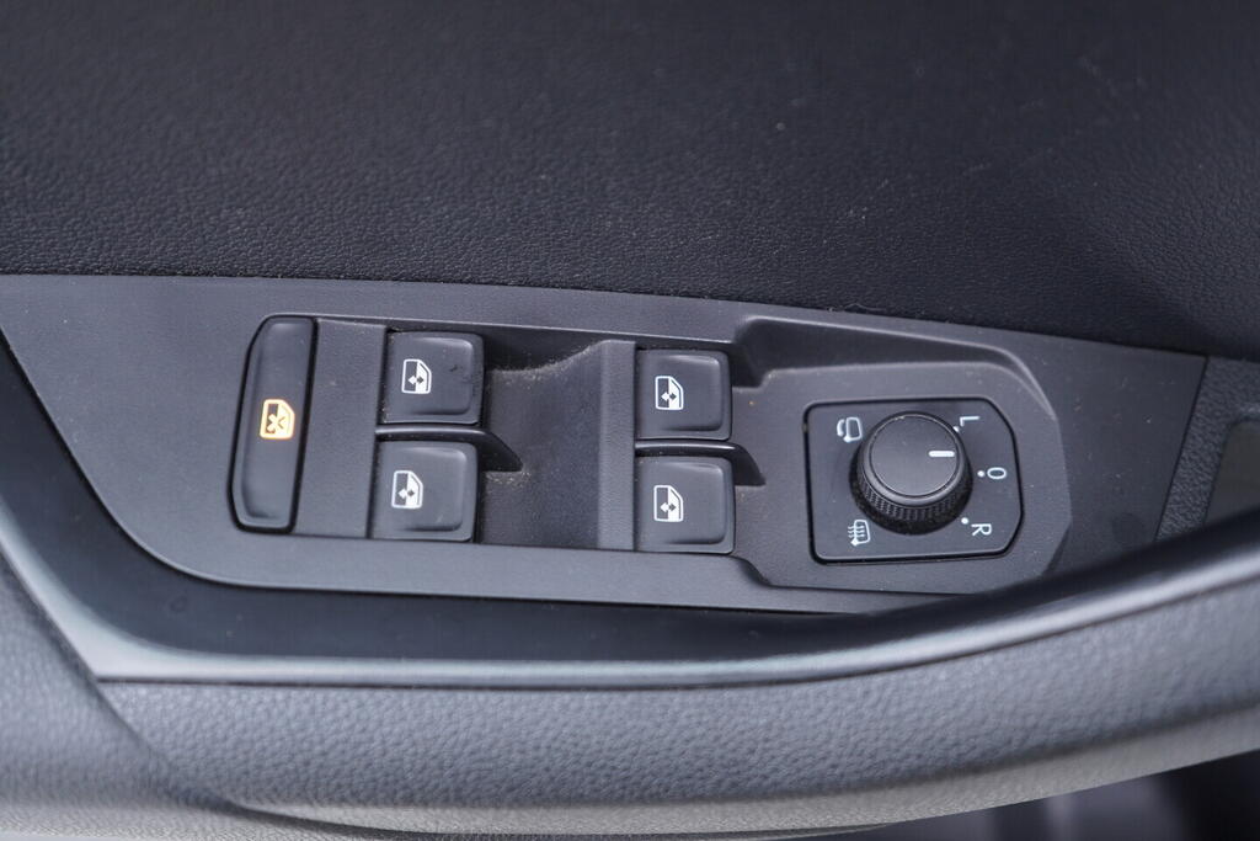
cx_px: 630
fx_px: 1260
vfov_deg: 36.9
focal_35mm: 36
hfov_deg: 53.1
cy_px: 420
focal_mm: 24
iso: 400
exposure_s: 1/40
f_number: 2.8
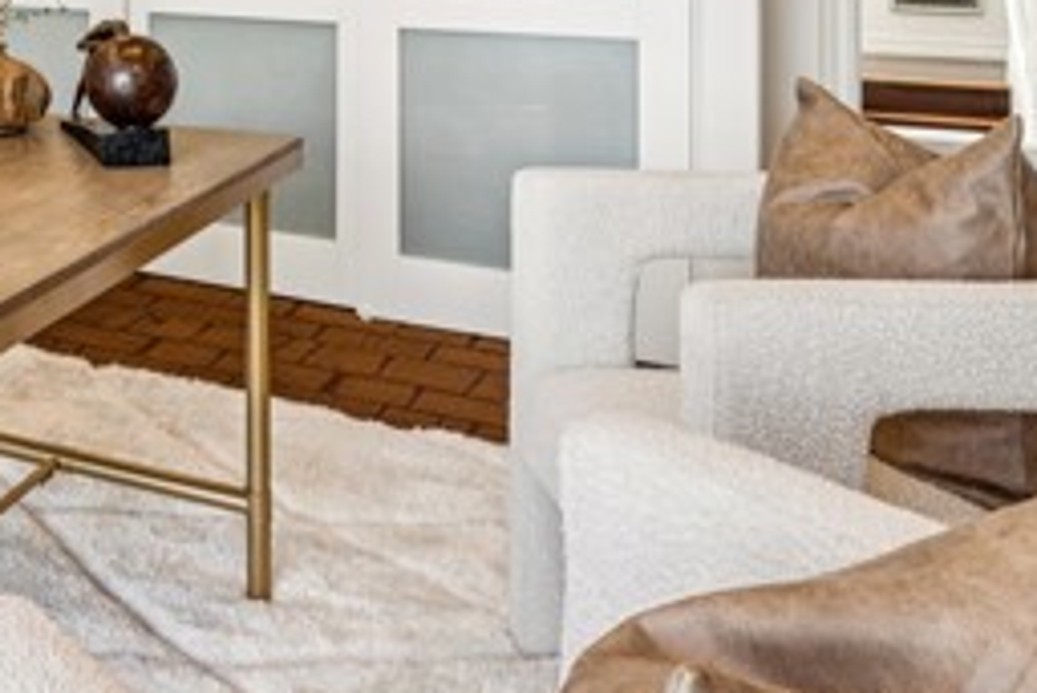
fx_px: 1311
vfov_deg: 26.8
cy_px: -101
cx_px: -28
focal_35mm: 46
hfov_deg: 37.9
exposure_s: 1/4
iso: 100
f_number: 13
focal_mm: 18.2
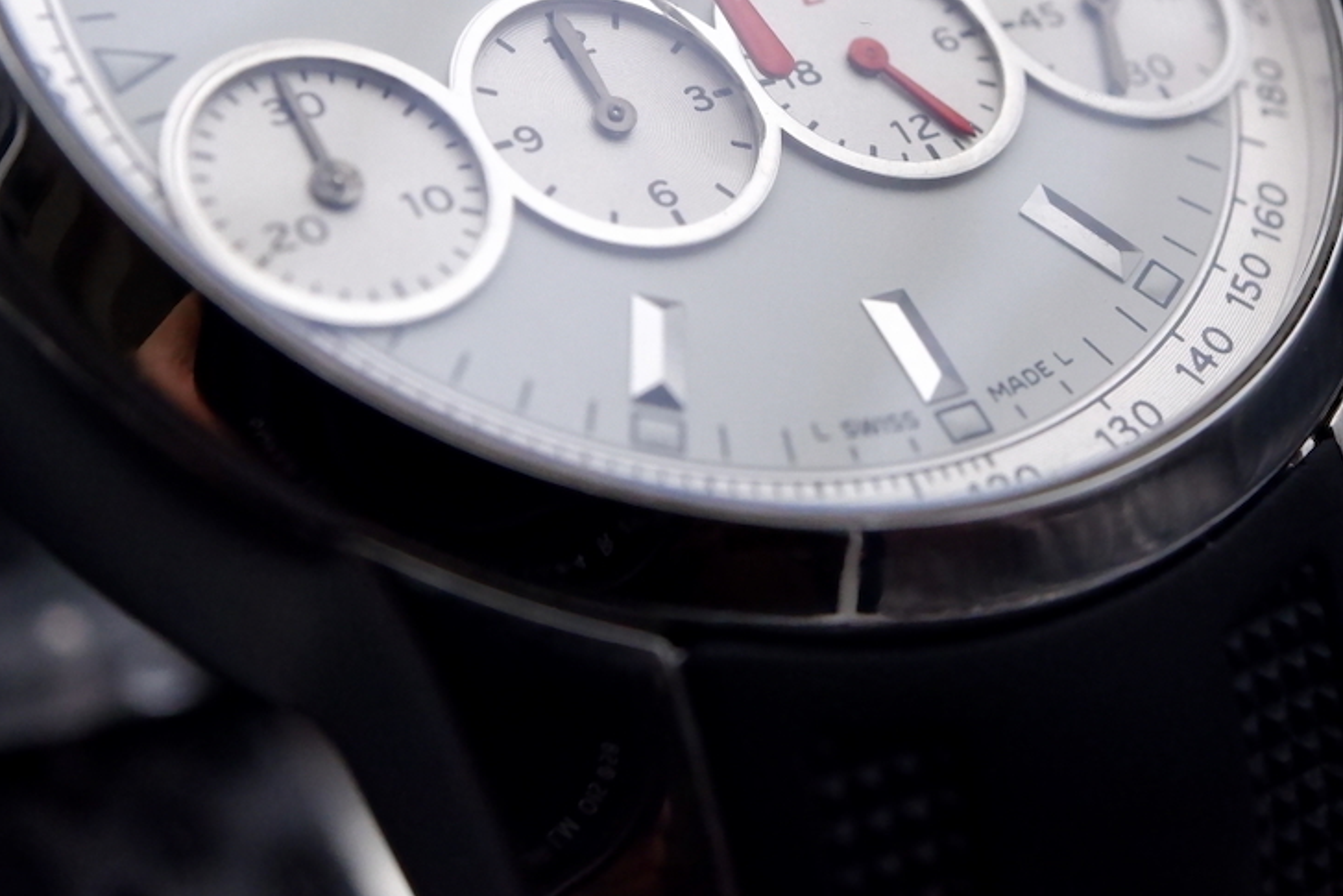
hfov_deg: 24.2
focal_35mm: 84
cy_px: 104
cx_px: 746
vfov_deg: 16.1
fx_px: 3134
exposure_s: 1/4000
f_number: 8
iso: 4000
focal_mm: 30.2
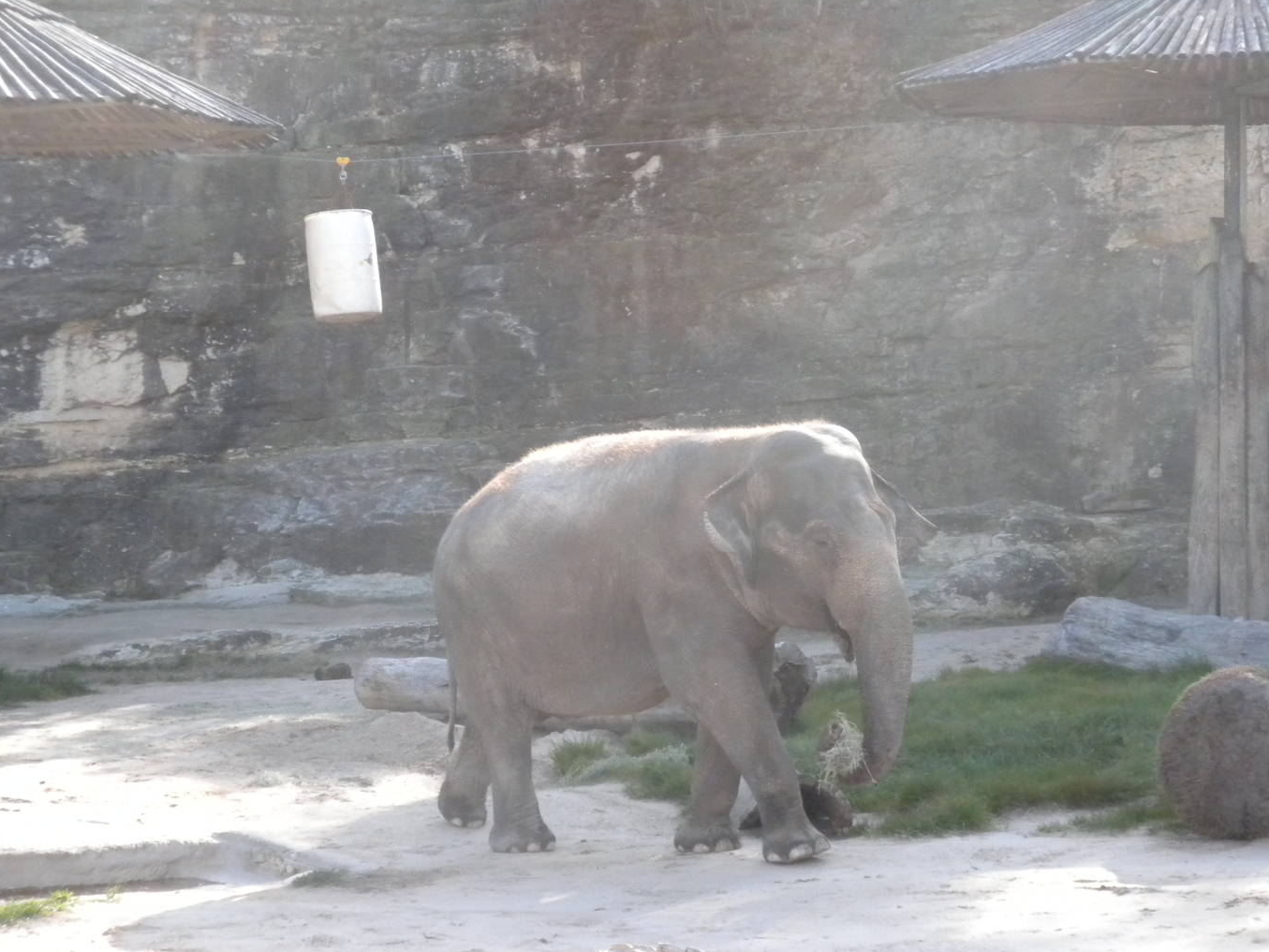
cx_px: 685
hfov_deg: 23.0
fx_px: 3116
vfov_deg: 17.4
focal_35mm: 85
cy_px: 552
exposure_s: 1/440
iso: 400
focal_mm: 12.7
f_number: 5
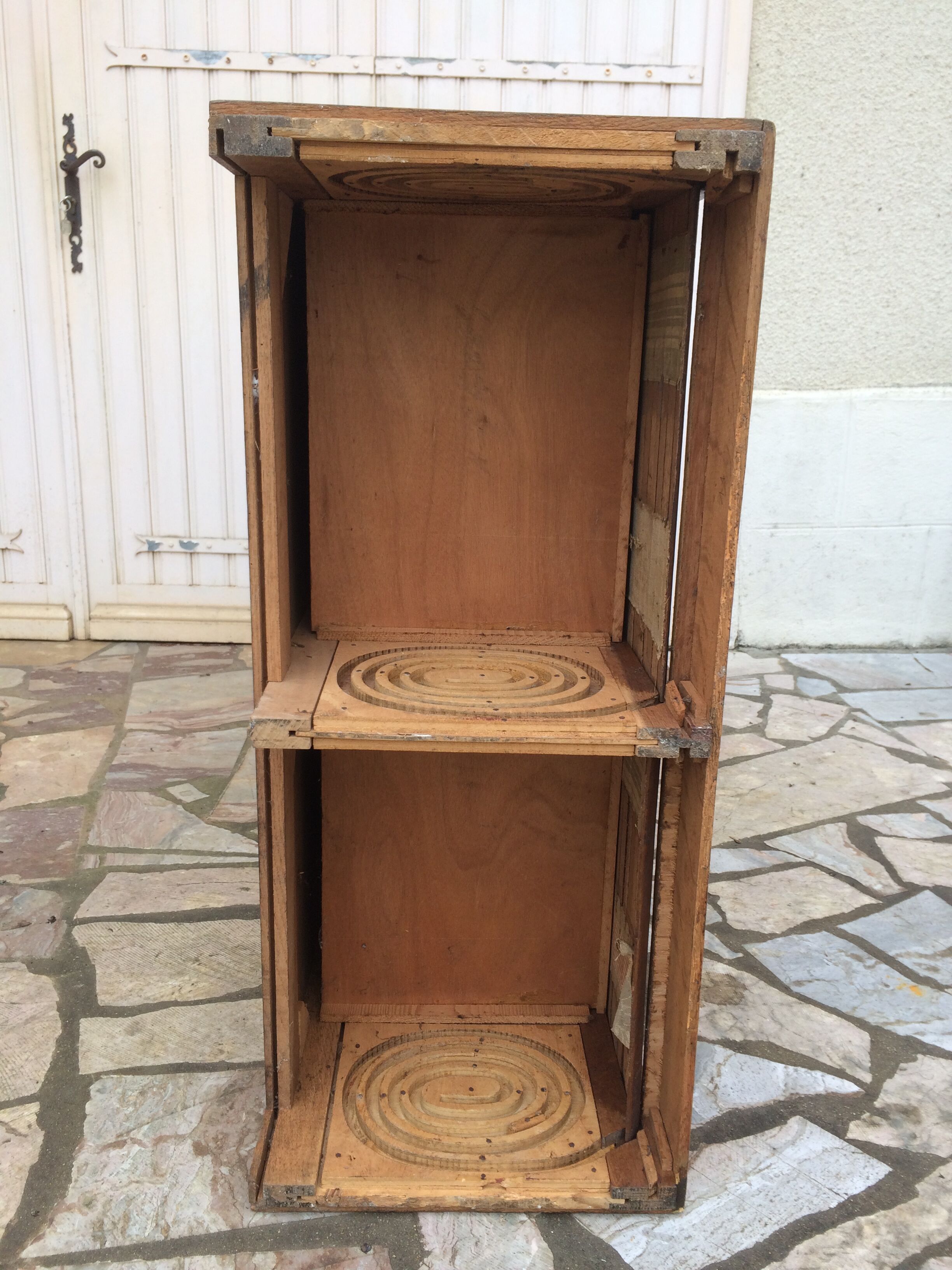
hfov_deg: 48.2
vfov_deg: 61.7
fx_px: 1063
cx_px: 476
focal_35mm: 29
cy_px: 635
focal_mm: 4.15
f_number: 2.2
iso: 40
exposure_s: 1/100
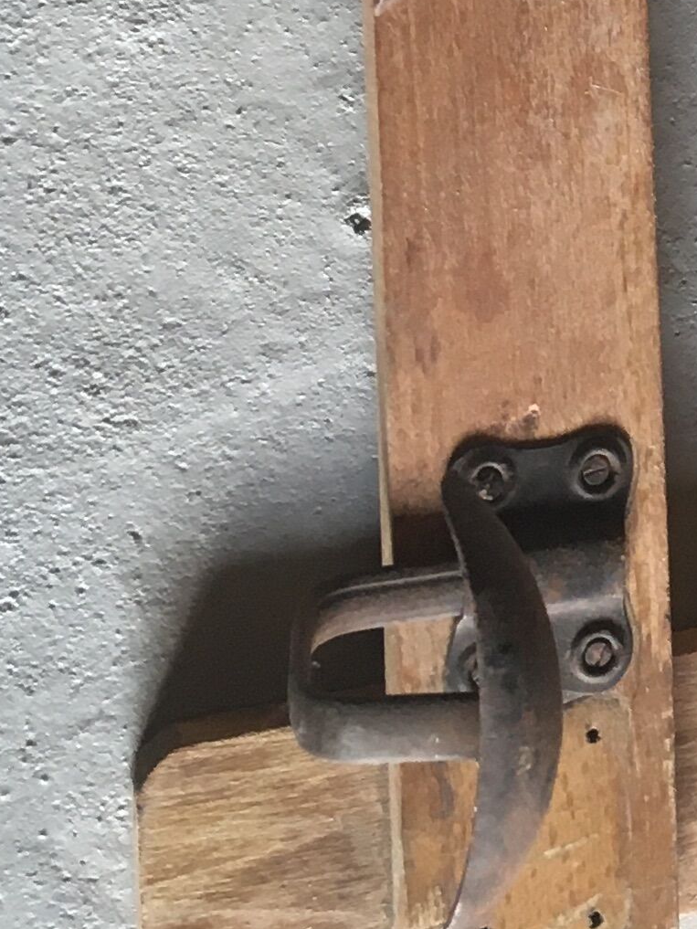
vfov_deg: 16.1
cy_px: -319
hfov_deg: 12.2
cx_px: 1067
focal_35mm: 115
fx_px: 3087
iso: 80
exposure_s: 1/33
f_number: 2.2
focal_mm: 4.15
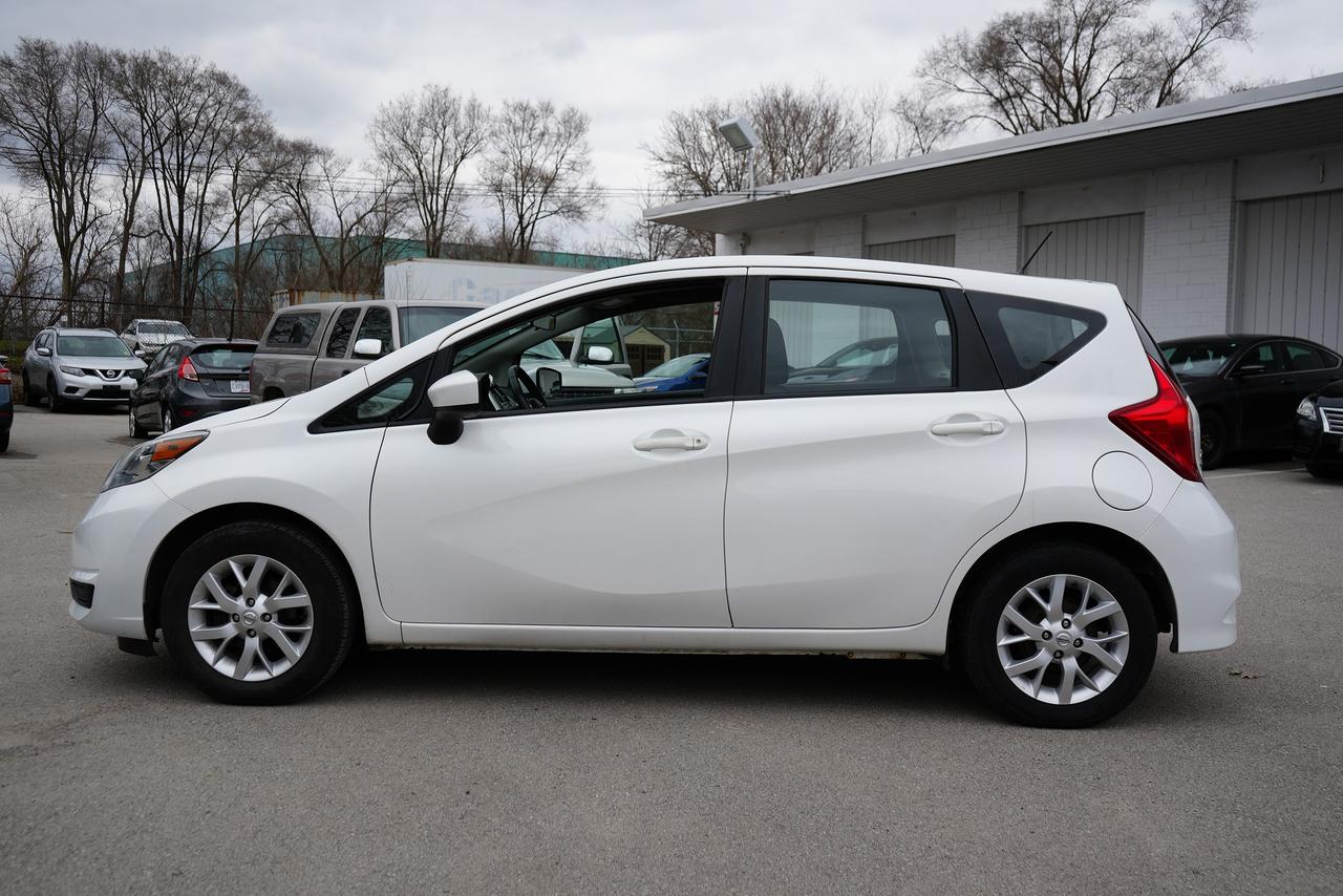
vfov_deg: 40.0
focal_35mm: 33
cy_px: 448
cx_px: 672
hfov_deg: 57.2
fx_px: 1231
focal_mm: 33
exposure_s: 1/400
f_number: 5
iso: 100
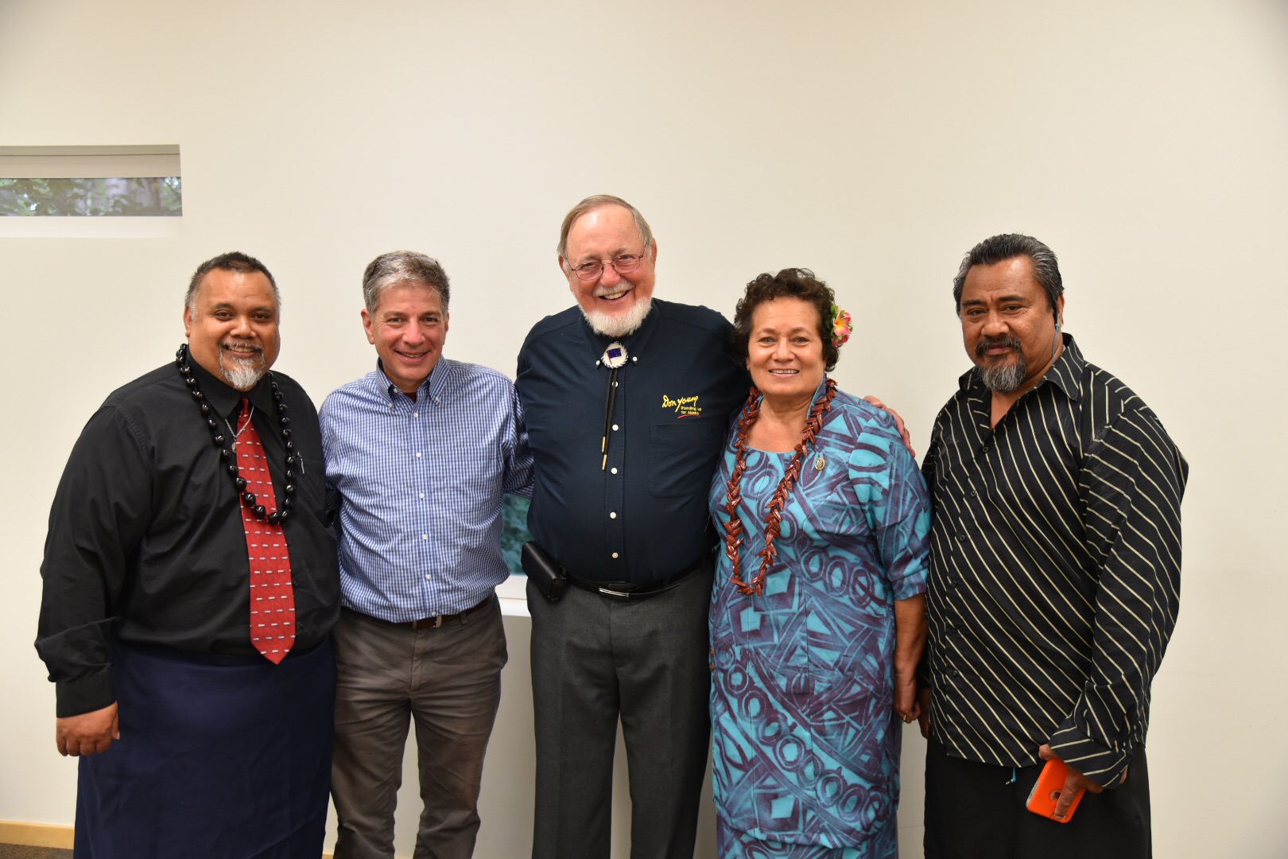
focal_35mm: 32
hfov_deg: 58.7
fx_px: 1145
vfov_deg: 41.1
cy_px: 430
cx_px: 644
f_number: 4
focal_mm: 32
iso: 800
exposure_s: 1/60
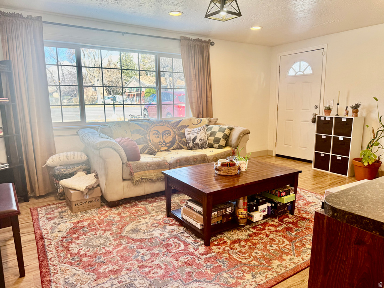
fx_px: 266
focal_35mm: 24
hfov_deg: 71.6
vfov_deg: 56.8
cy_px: 144
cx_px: 192
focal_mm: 6.76
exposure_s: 1/120
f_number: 1.78
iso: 64
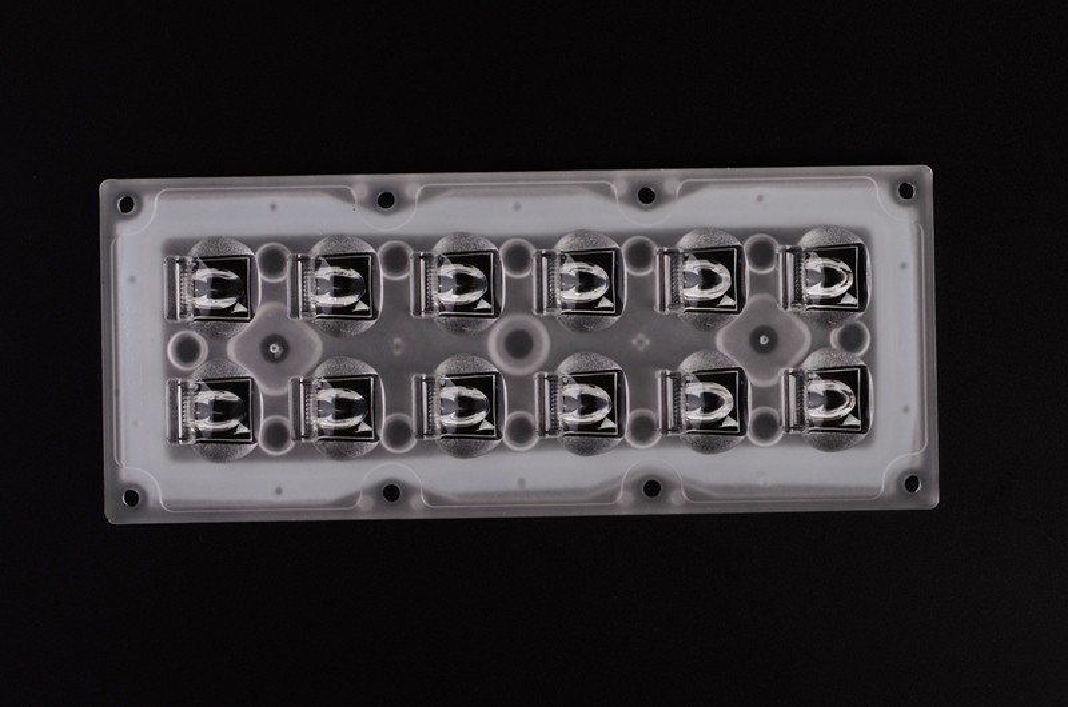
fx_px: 2665
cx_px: 534
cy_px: 354
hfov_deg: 22.7
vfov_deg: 15.1
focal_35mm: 90
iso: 100
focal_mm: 60
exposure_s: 1/125
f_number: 18
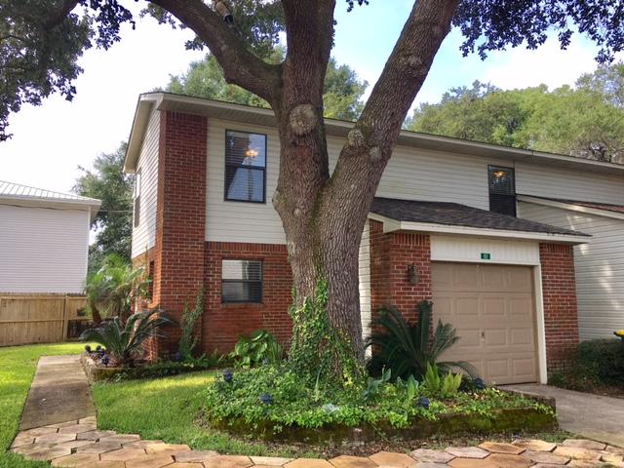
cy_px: 234
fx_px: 523
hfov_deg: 61.7
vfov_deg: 48.2
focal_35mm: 29
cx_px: 312
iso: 25
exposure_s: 1/493
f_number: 2.2
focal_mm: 4.15
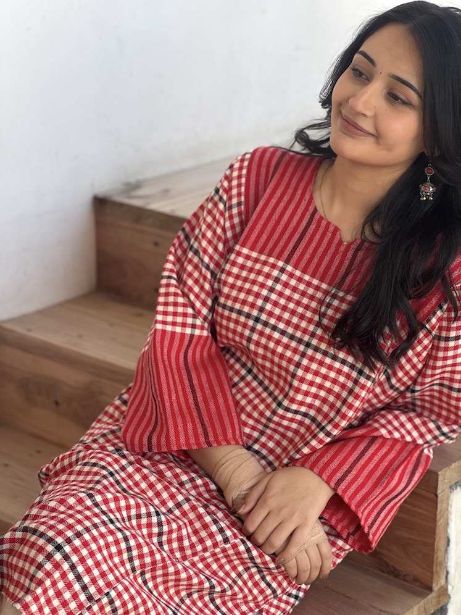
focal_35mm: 77
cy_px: 308
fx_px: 1367
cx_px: 230
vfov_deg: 25.3
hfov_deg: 19.1
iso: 80
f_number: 2.8
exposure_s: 1/99
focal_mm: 9
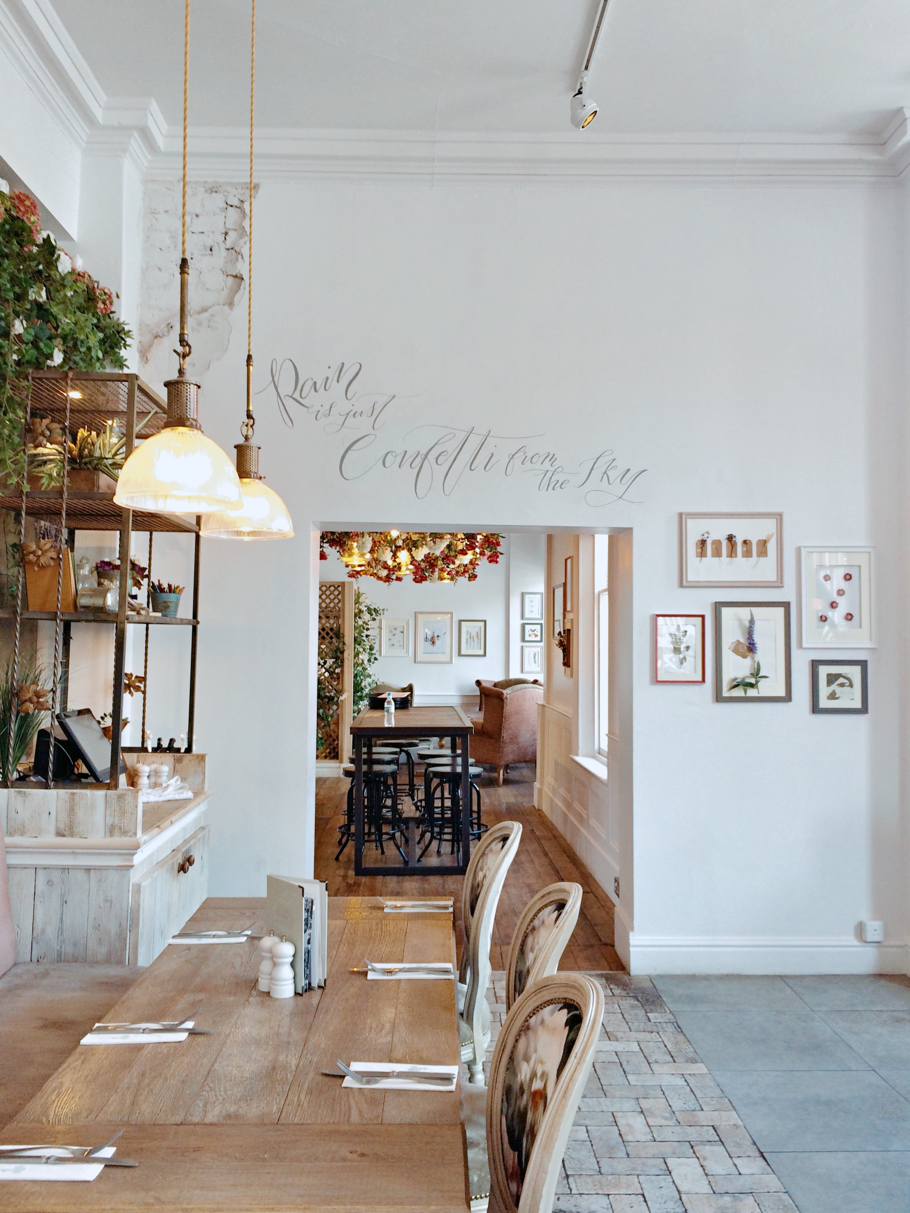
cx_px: 455
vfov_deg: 61.7
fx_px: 1017
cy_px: 606
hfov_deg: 48.2
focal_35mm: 29
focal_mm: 4.15
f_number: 2.2
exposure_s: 1/50
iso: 40
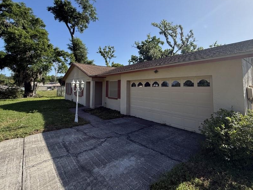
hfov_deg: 87.2
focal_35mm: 18
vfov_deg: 71.0
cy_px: 77
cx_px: 145
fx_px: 132
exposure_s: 1/1613
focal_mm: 2.22
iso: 64
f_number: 2.2
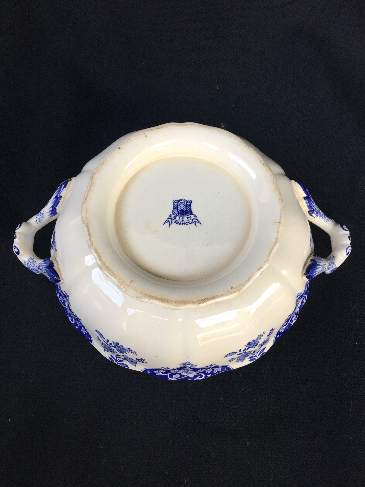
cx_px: 182
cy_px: 244
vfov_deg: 61.7
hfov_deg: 48.2
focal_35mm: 29
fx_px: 408
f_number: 2.2
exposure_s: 1/100
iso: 50
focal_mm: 4.15
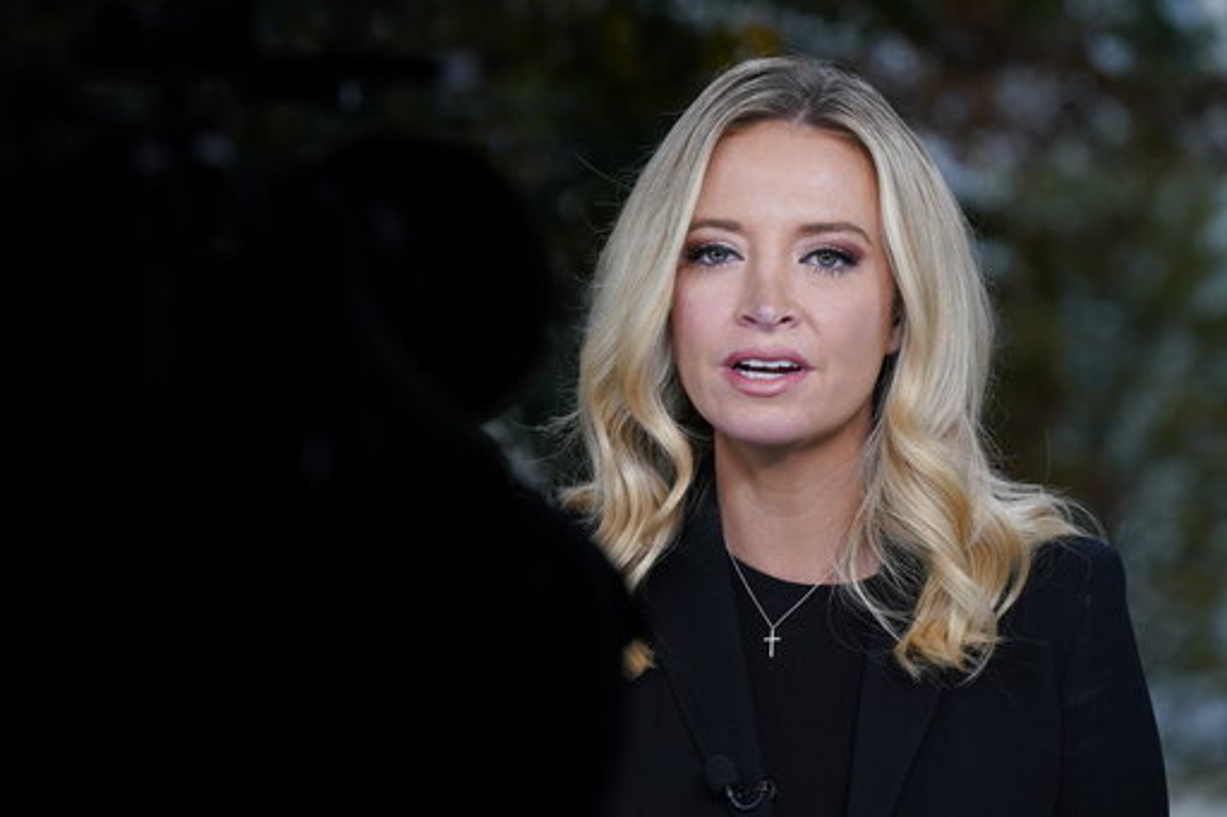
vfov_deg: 3.9
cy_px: 408
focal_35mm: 348
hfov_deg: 5.9
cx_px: 614
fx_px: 11857
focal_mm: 348
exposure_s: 1/320
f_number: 14
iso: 1600
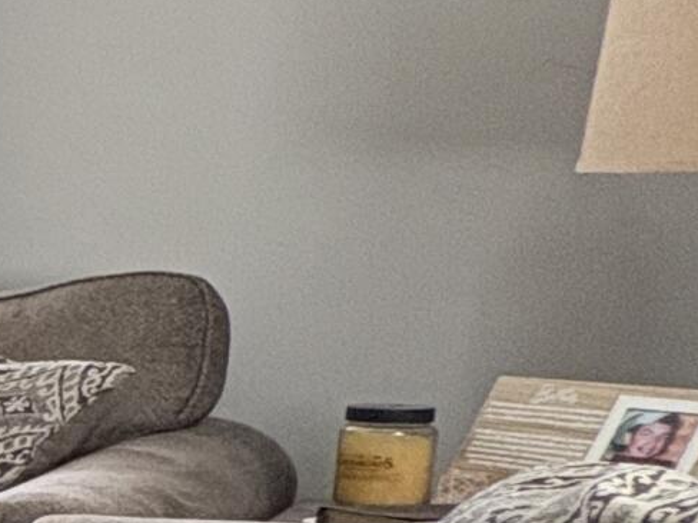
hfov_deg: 12.5
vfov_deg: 16.8
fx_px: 1734
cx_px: -1262
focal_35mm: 86
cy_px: 524
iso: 250
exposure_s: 1/77
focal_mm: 2.22
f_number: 2.2
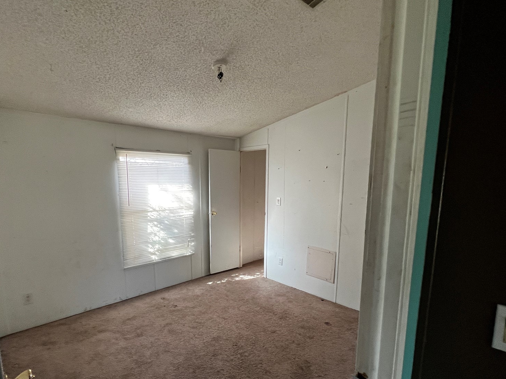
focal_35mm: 17
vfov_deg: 74.2
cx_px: 241
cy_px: 220
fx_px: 248
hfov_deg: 91.0
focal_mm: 1.57
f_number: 1.8
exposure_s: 1/95
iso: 250
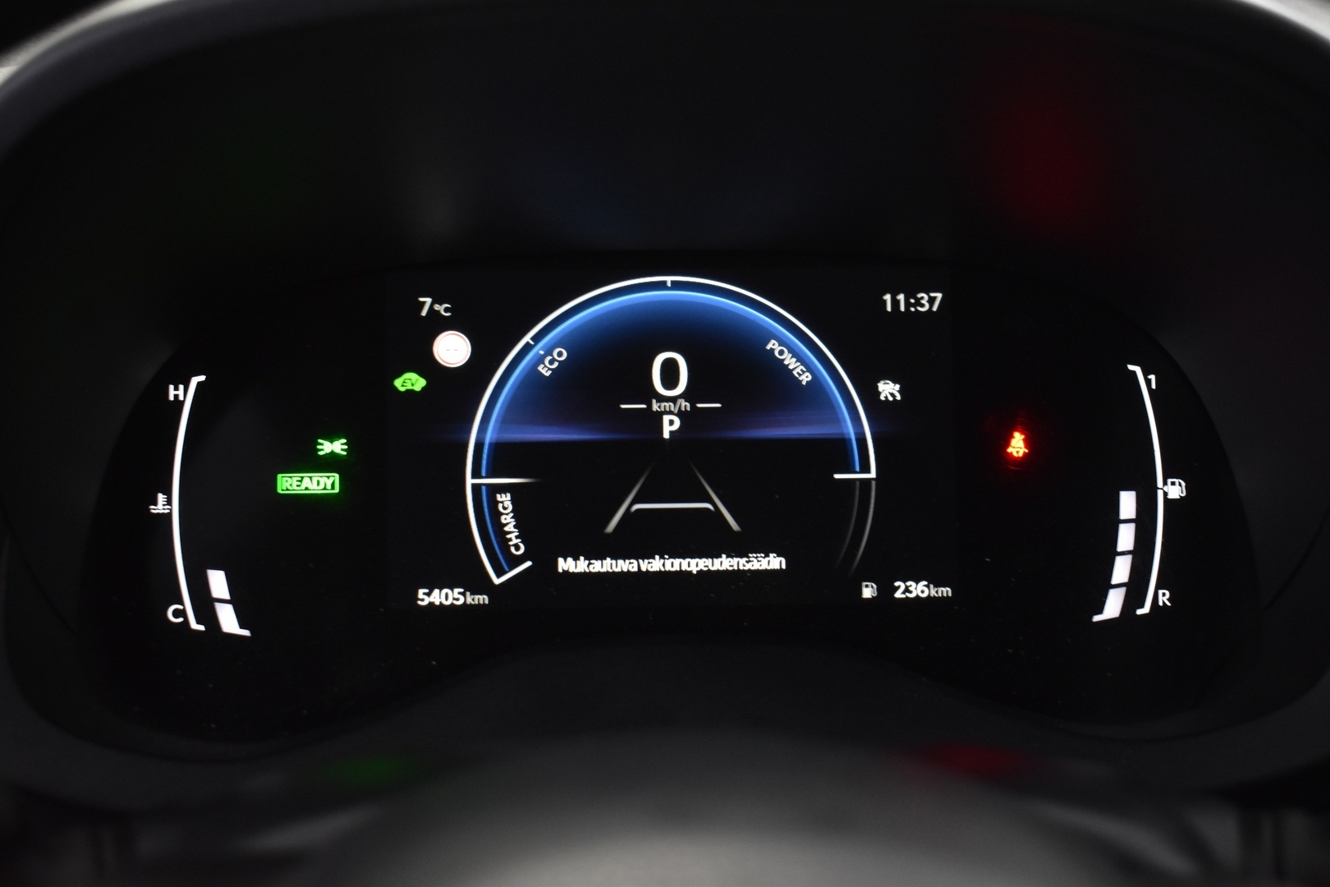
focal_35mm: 48
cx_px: 665
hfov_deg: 41.1
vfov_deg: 28.1
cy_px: 444
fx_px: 1773
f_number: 5
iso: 1250
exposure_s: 1/15
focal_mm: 32
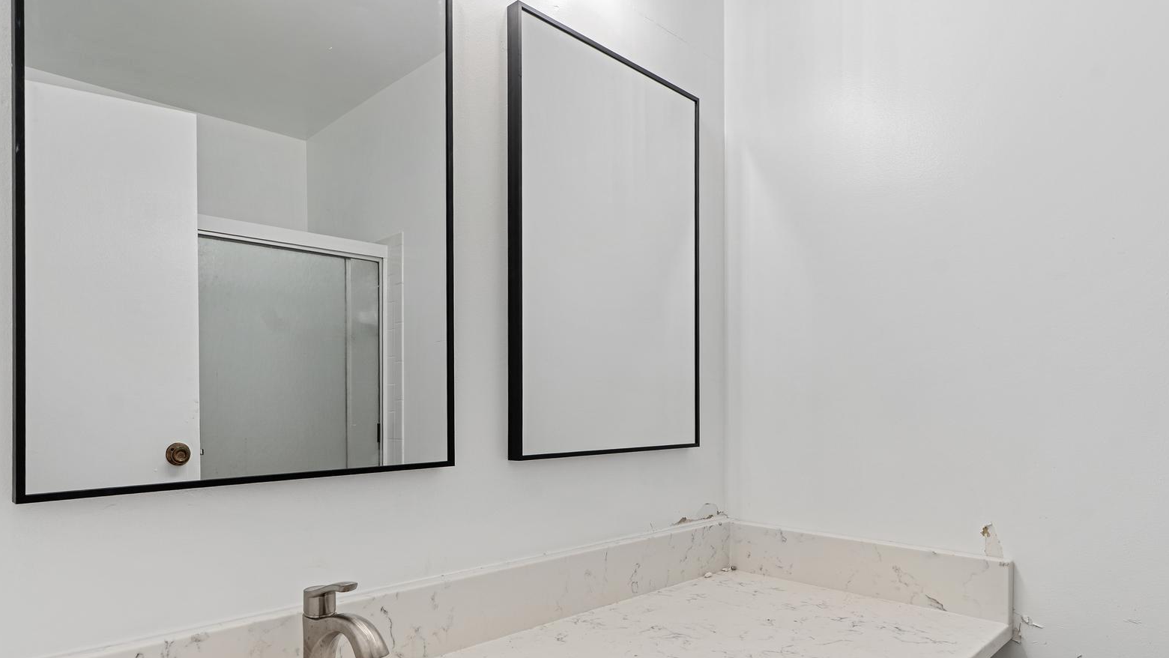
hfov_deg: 80.9
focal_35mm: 22
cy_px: 409
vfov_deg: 51.0
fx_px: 682
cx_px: 524
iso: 200
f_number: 8
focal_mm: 16
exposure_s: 1/6
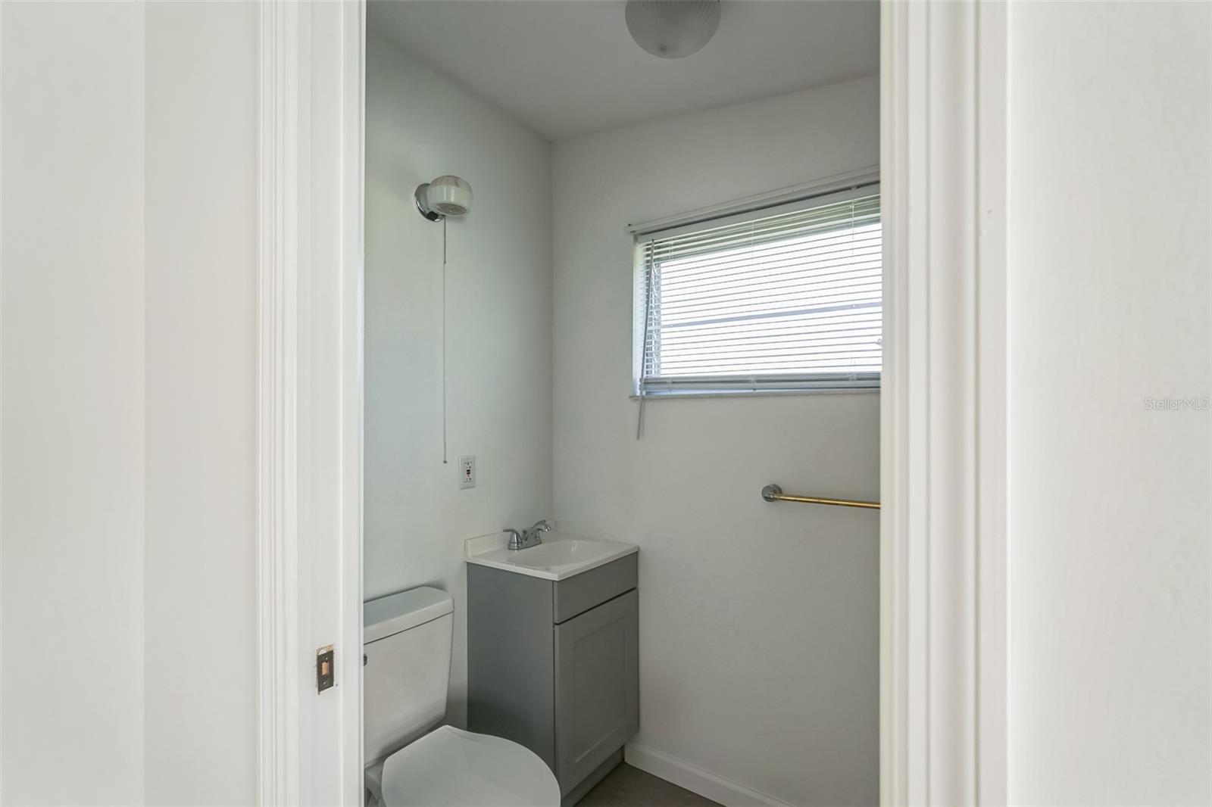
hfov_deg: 96.7
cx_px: 606
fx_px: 539
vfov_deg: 73.7
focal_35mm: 16
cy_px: 404
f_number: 8
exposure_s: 1/60
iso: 400
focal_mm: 16
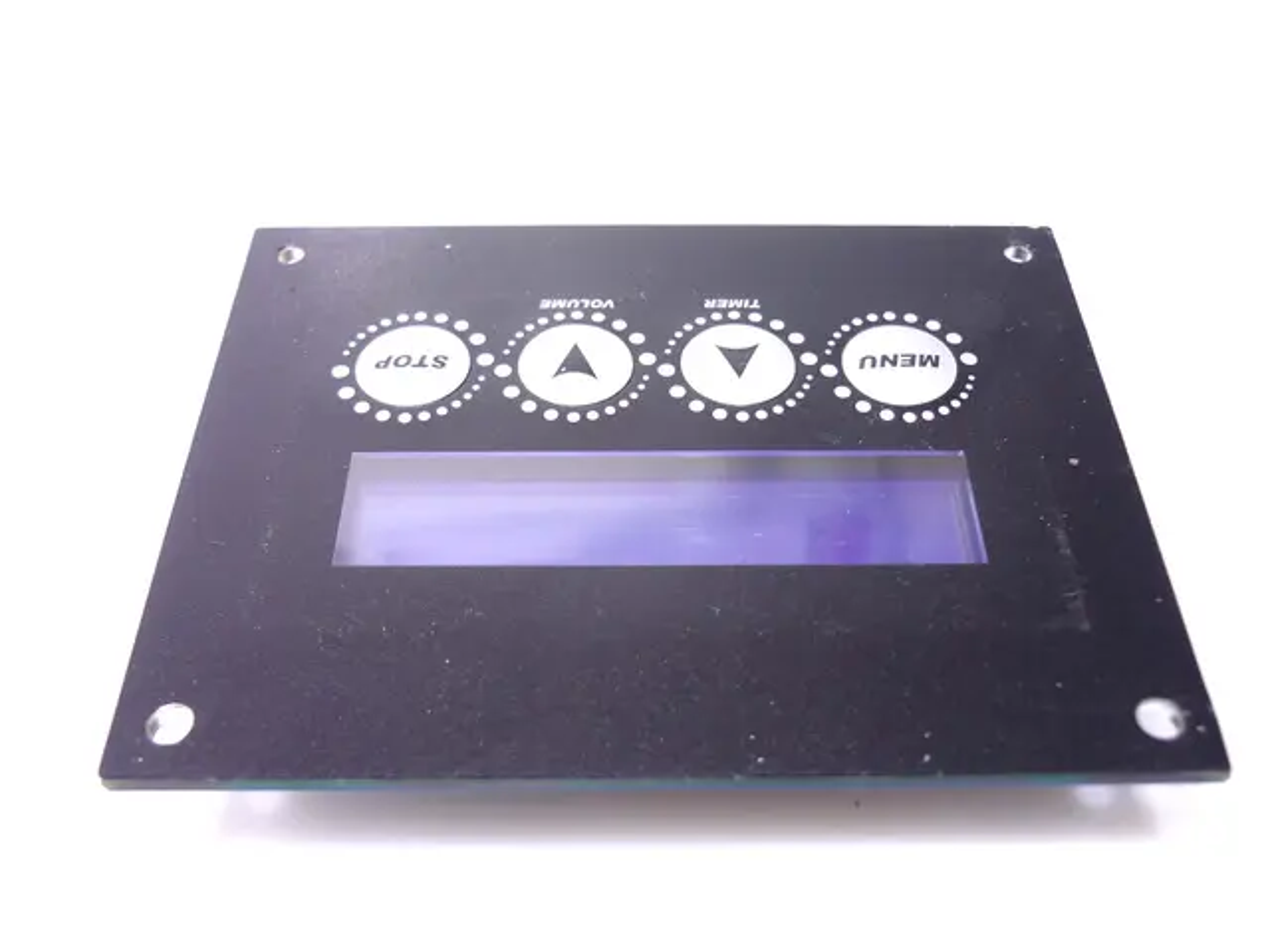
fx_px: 1211
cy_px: 476
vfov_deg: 42.9
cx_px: 635
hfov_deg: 55.4
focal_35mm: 33
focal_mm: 5.5
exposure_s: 1/40
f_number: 2.8
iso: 80
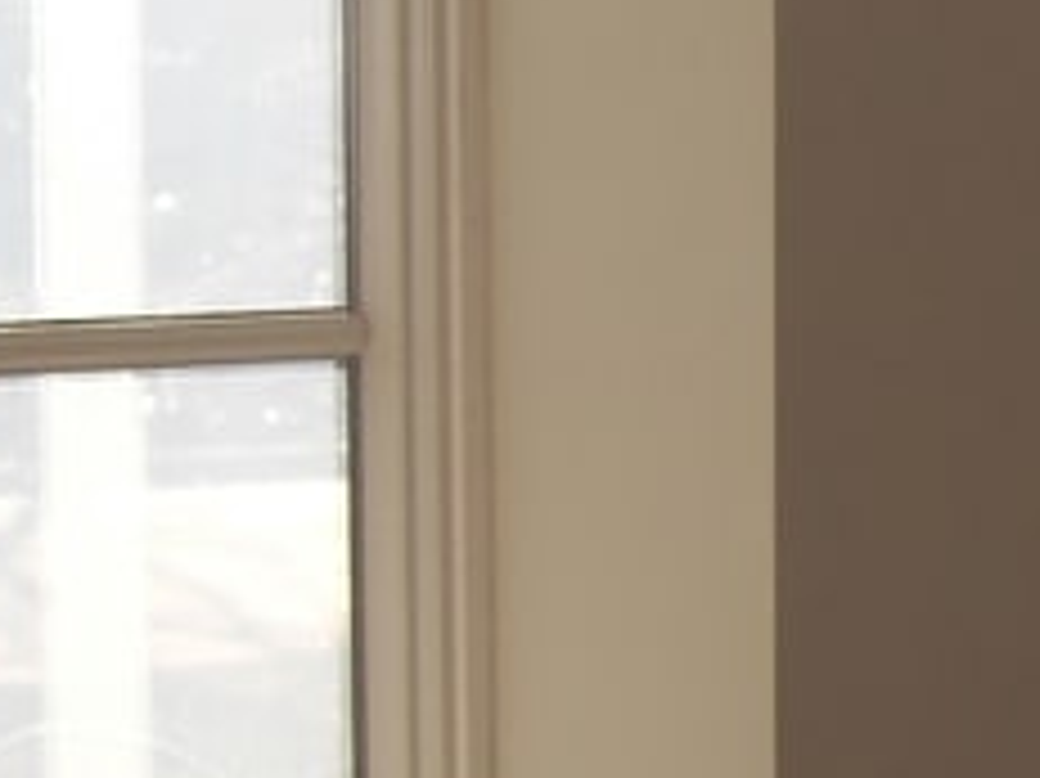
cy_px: 270
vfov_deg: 6.8
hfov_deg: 8.8
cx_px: 1713
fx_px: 6576
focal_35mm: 219
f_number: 4
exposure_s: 1/400
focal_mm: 7.9
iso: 80
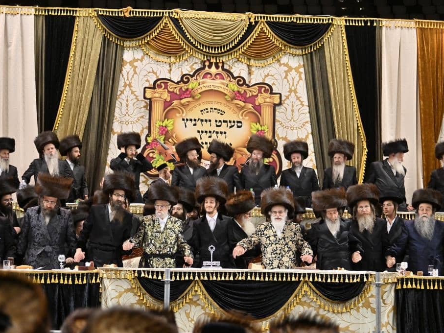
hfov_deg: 25.7
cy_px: 166
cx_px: 209
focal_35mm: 76
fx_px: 975
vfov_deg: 19.4
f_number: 2.8
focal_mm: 70
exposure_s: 1/200
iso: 800
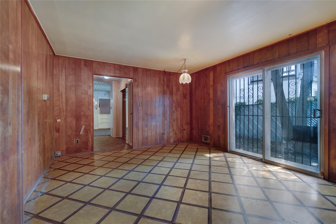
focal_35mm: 15
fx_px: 140
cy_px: 112
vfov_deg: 77.3
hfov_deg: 100.4
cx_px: 168
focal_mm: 10
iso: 800
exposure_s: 1/15
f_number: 9
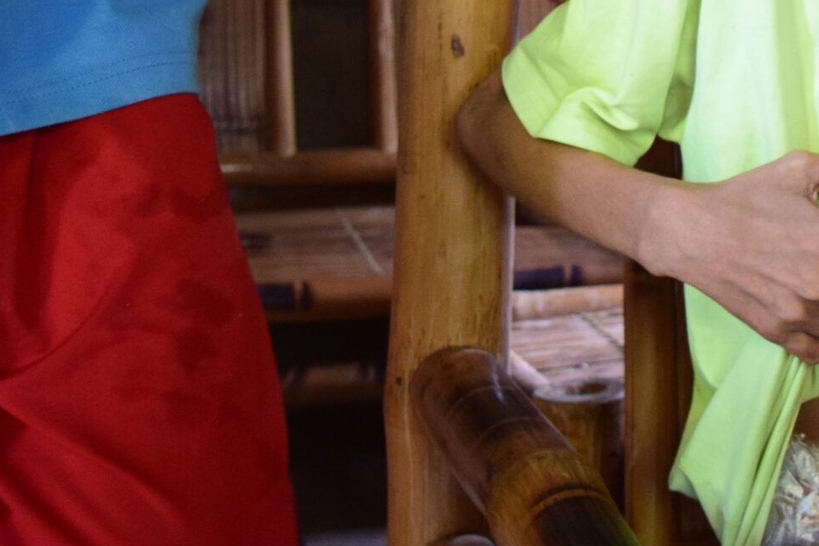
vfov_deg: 15.6
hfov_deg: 21.9
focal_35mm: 87
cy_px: 124
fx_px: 1979
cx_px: 940
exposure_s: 1/30
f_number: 3.8
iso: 1600
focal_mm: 22
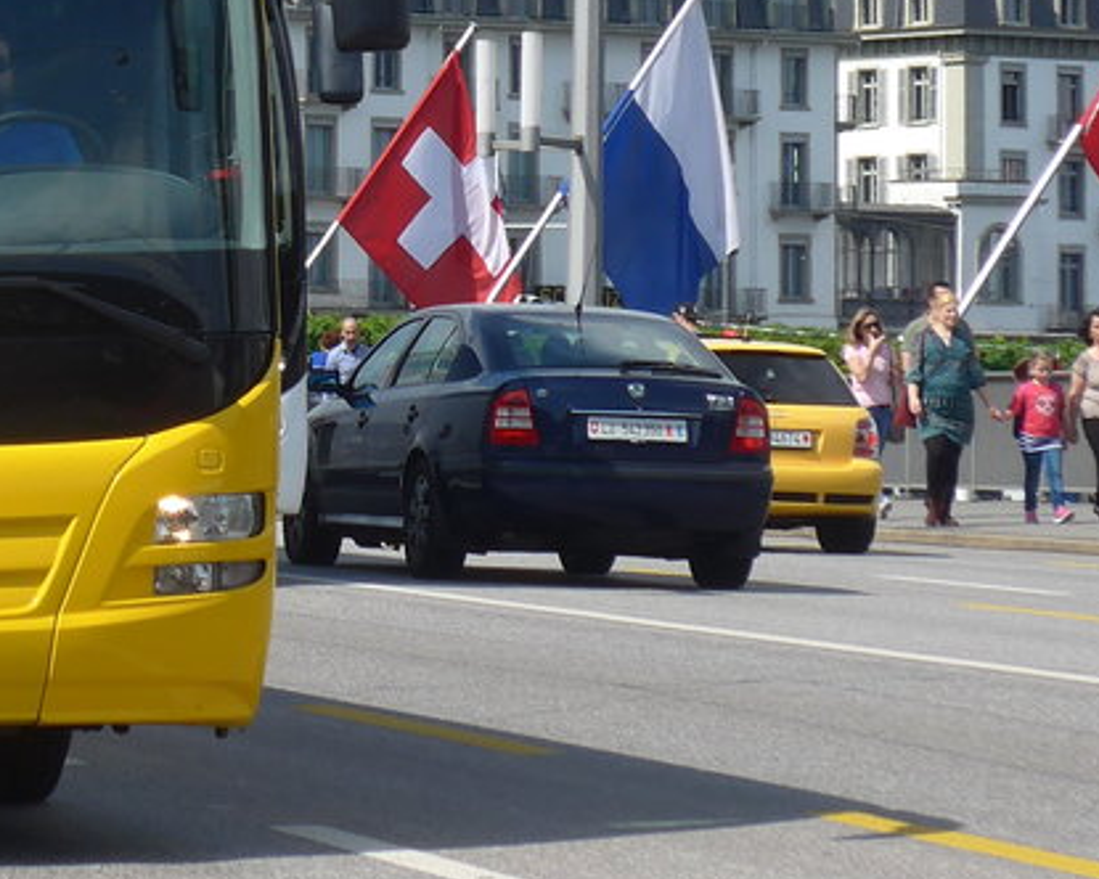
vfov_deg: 5.6
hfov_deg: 7.0
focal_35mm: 274
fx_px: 8912
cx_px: -175
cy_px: 32
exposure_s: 1/640
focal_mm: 19.2
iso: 80
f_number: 4.7
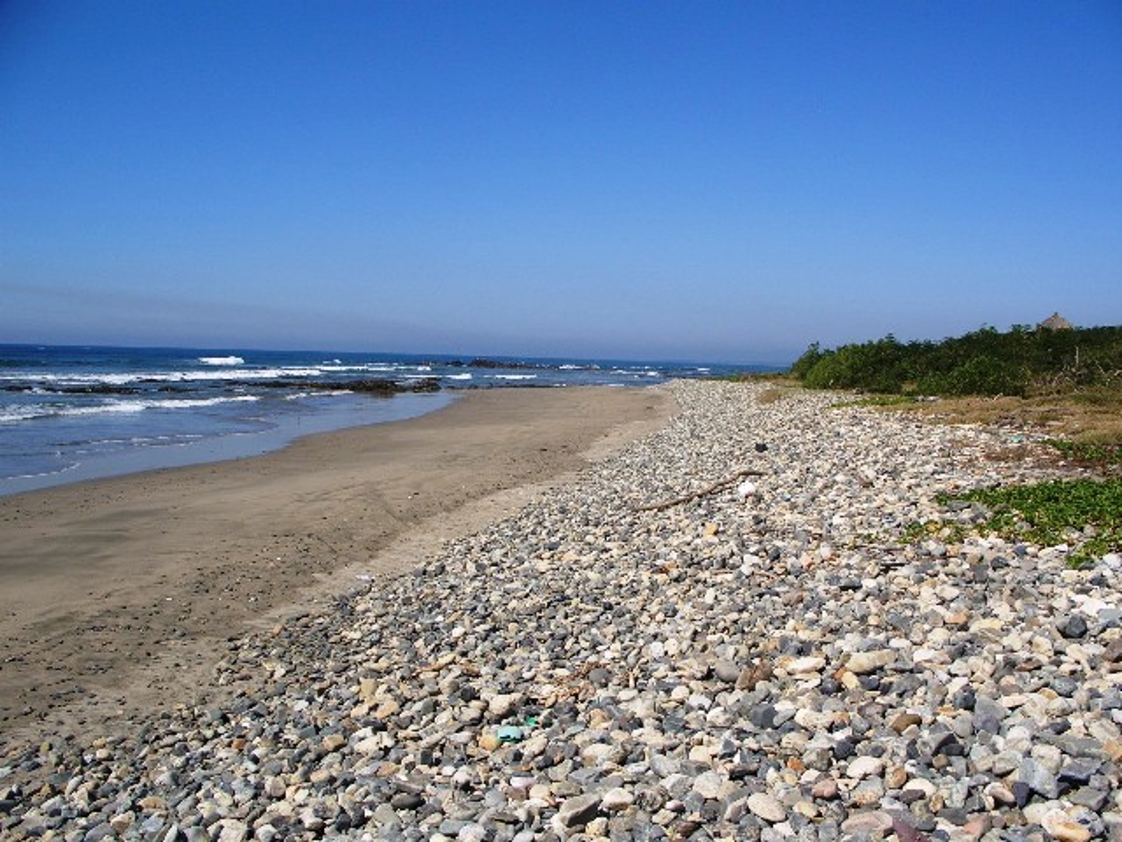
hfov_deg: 55.4
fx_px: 1070
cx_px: 561
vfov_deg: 42.9
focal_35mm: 33
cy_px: 421
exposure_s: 1/640
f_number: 5
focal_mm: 7.1
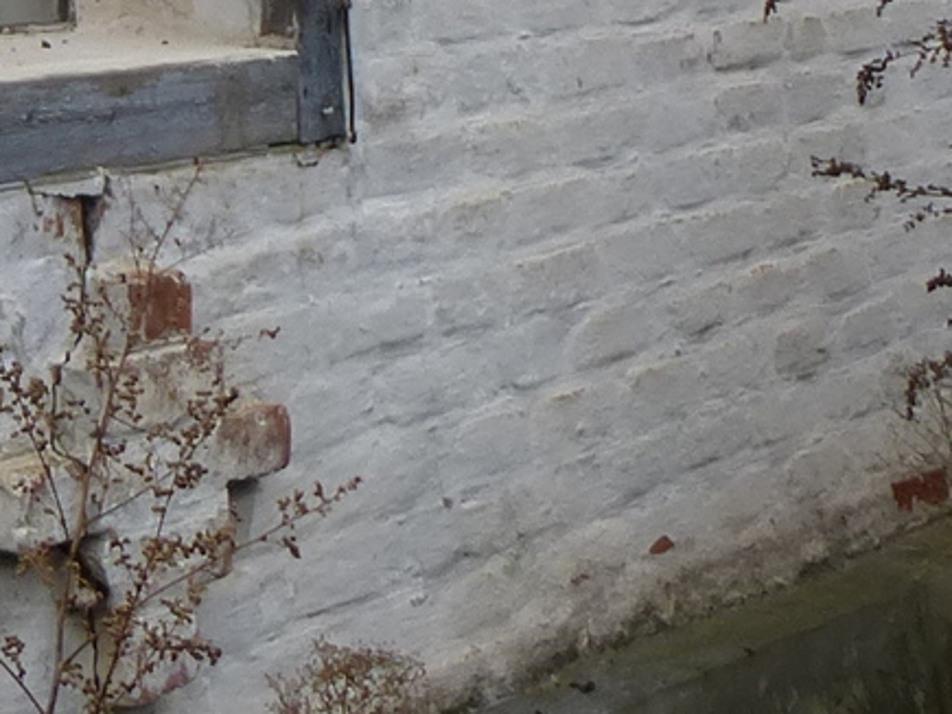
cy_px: -506
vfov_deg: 12.2
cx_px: -792
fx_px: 3107
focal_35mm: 113
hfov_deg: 15.0
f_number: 3.3
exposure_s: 1/100
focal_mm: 4.3
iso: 100
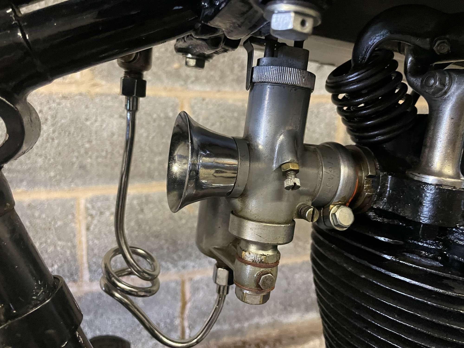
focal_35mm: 26
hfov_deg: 67.3
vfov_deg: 53.1
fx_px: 349
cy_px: 174
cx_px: 232
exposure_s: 1/33
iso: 640
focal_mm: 4.2
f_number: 1.6
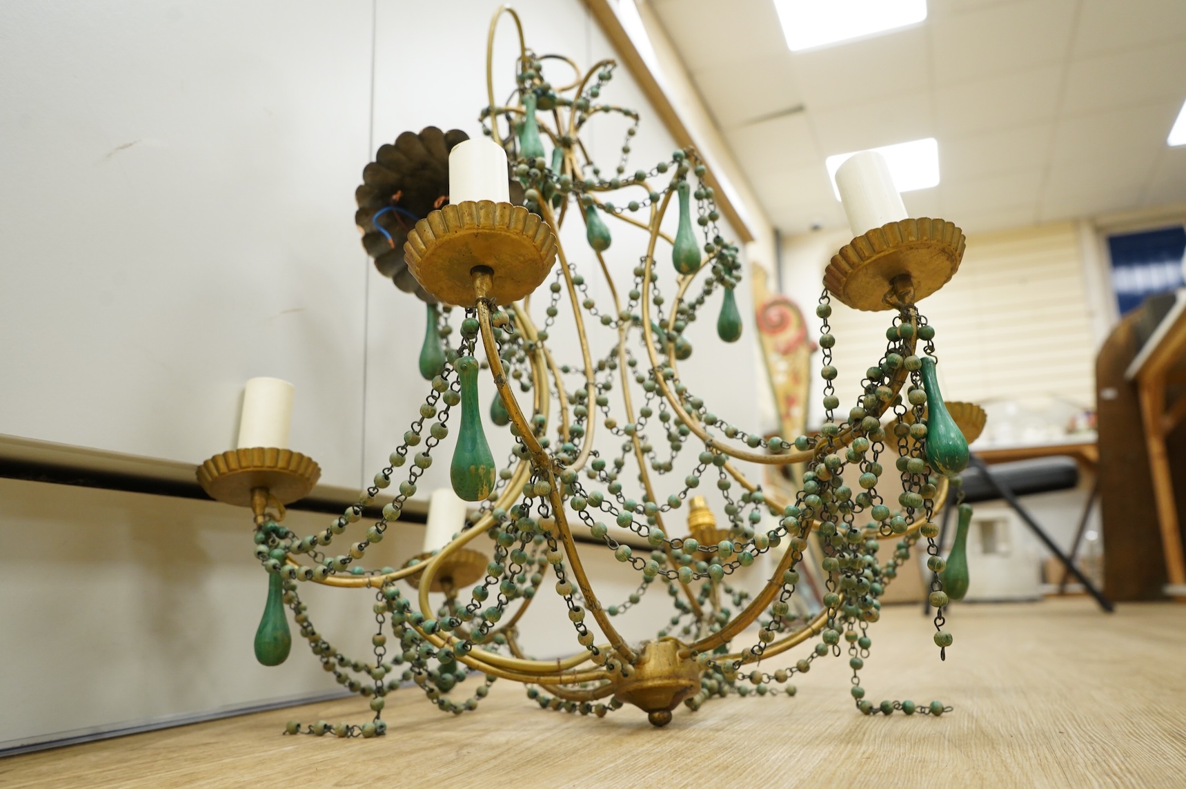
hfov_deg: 65.5
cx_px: 593
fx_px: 922
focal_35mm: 28
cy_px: 394
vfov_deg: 46.3
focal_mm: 28
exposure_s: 1/80
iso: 2500
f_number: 6.3
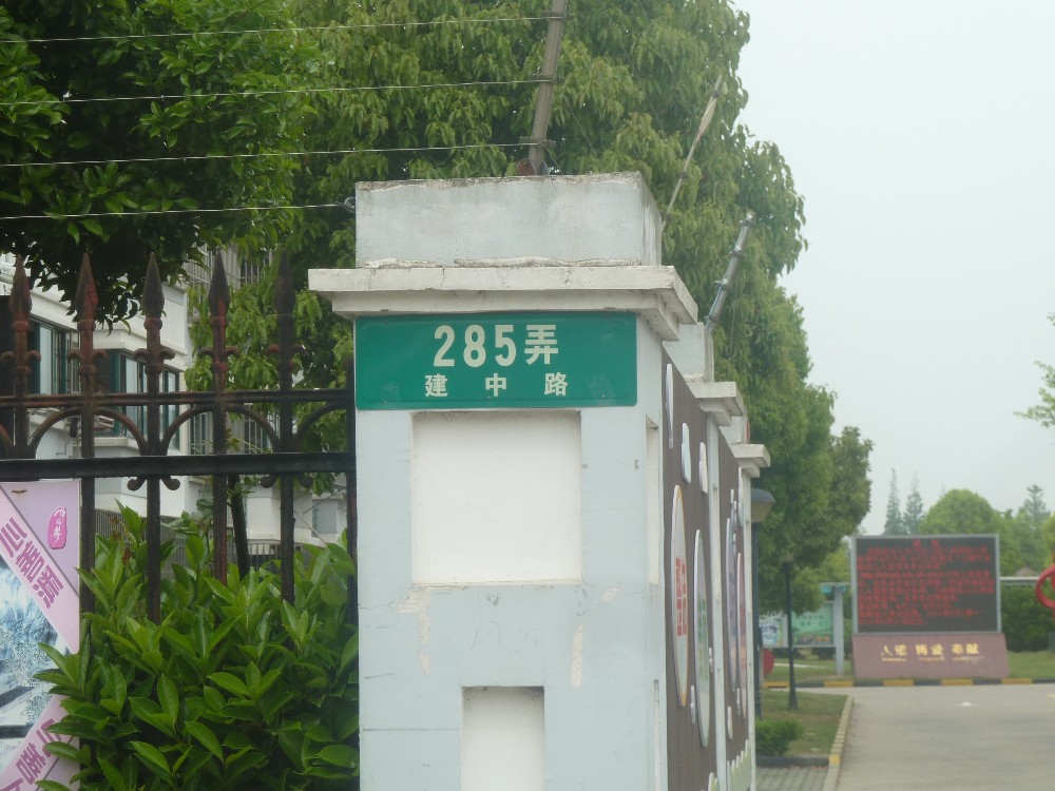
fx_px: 3170
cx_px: 528
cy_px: 396
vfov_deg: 14.2
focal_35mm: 104
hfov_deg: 18.9
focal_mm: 17
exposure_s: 1/320
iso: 80
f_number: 4.3
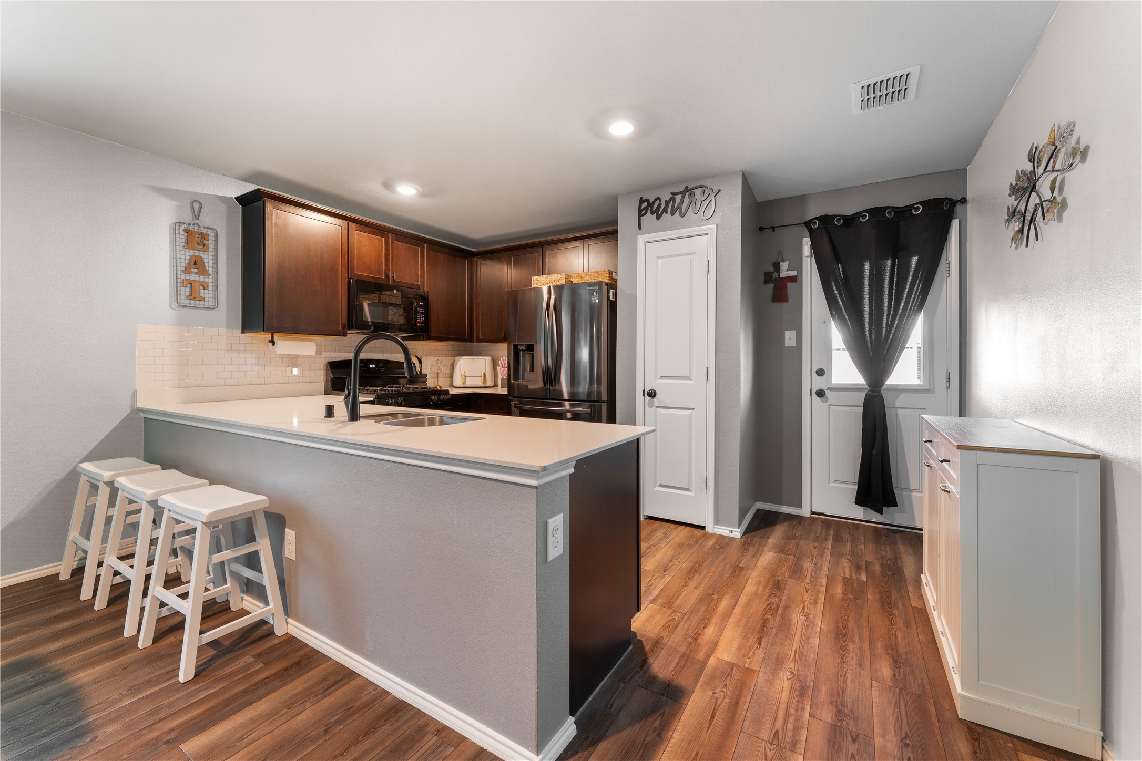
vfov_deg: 81.2
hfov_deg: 104.3
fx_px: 444
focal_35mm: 14
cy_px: 380
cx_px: 571
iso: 100
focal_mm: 14
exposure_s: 1/1.25
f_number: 8
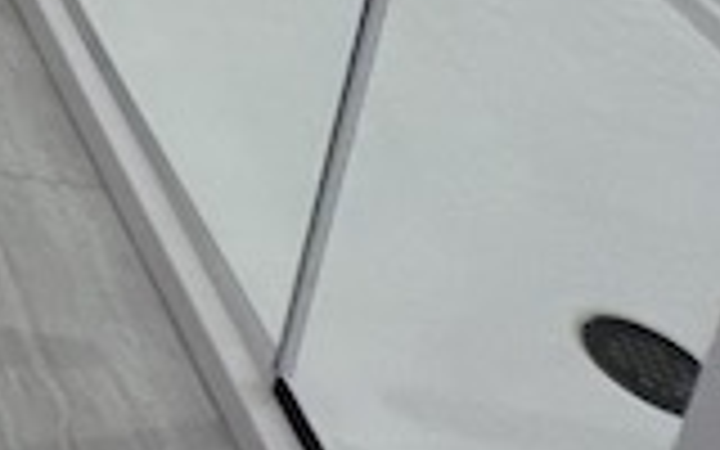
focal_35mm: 69
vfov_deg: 12.7
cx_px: -783
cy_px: -738
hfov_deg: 17.9
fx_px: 1354
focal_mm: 1.57
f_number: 1.8
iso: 80
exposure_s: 1/120
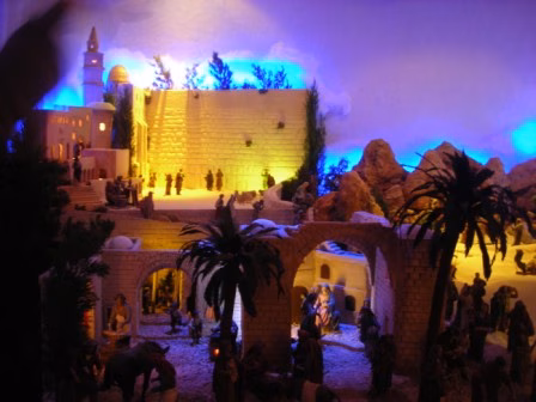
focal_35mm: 38
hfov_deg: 49.0
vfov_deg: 37.7
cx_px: 268
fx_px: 588
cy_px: 201
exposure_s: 1/3.9
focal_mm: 6.3
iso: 86
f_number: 3.2
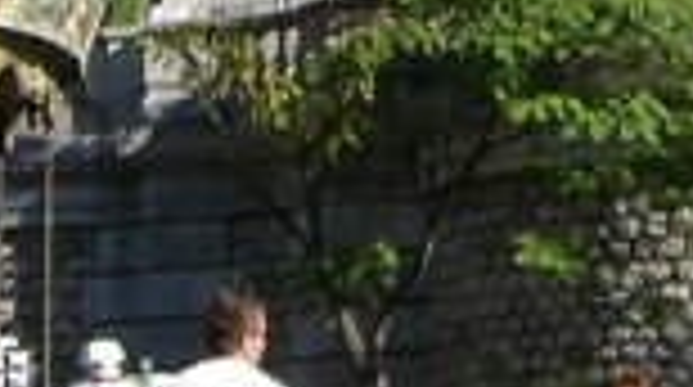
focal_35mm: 273
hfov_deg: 7.9
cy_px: -484
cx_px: 729
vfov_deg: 4.3
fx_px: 5008
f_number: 5.2
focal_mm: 9
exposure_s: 1/320
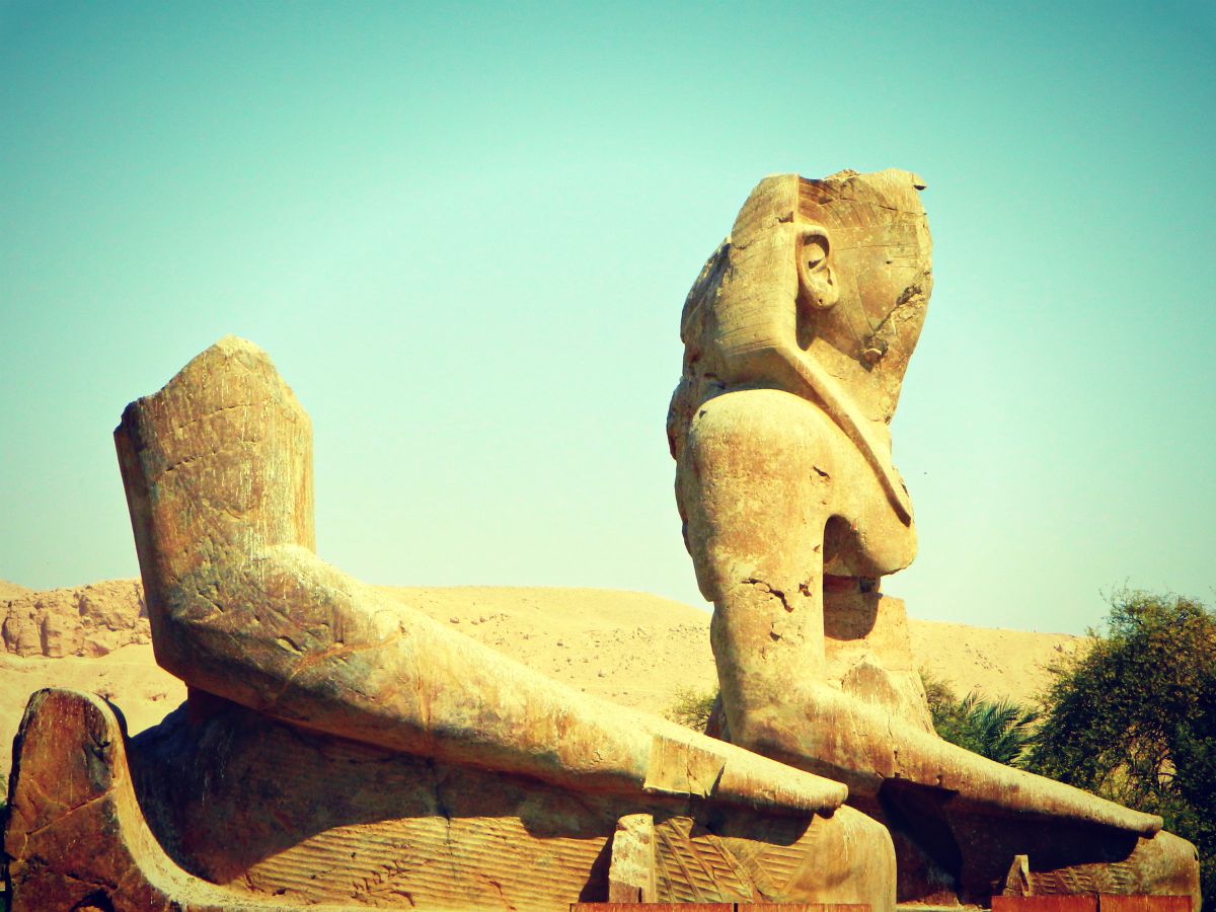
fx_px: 3618
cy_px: 456
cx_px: 608
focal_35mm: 103
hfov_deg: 19.1
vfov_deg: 14.4
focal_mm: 18.6
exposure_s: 1/800
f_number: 4.5
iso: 80
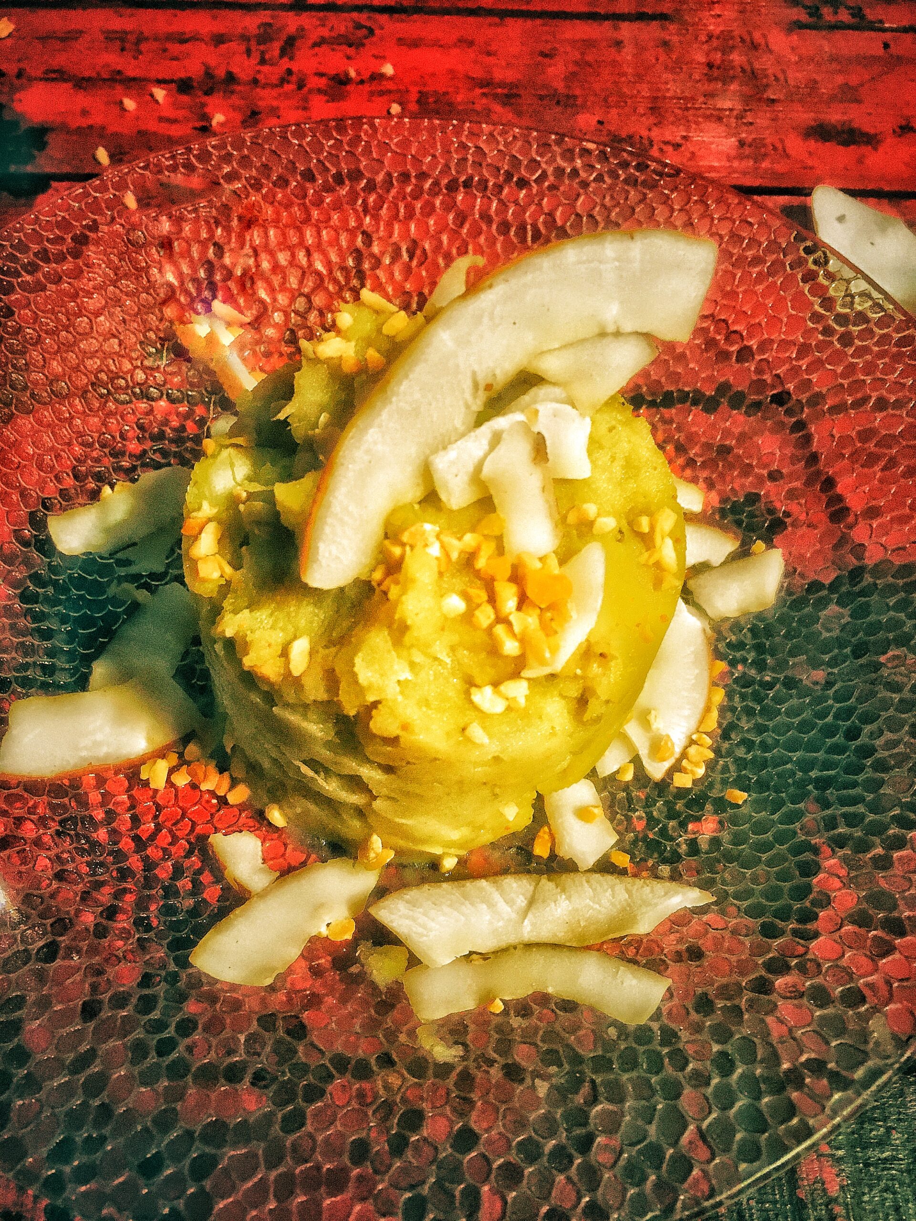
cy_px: 610
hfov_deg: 48.2
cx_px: 458
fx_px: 1023
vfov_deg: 61.7
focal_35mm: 29
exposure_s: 1/15
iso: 200
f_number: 2.2
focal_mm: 4.15
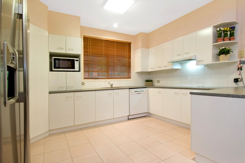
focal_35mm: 18
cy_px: 82
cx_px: 122
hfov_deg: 90.1
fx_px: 122
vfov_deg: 67.2
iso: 200
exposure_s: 1/5
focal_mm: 12
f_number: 8
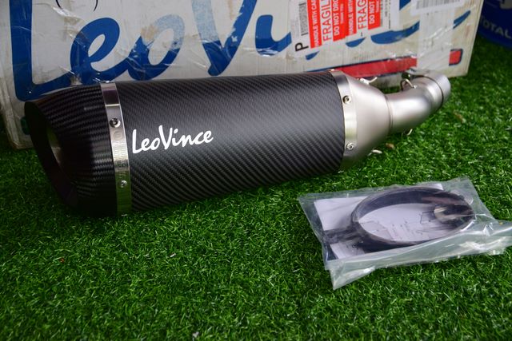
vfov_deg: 26.5
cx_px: 256
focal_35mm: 51
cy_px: 170
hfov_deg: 38.9
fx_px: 725
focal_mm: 34
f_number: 4
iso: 640
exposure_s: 1/160
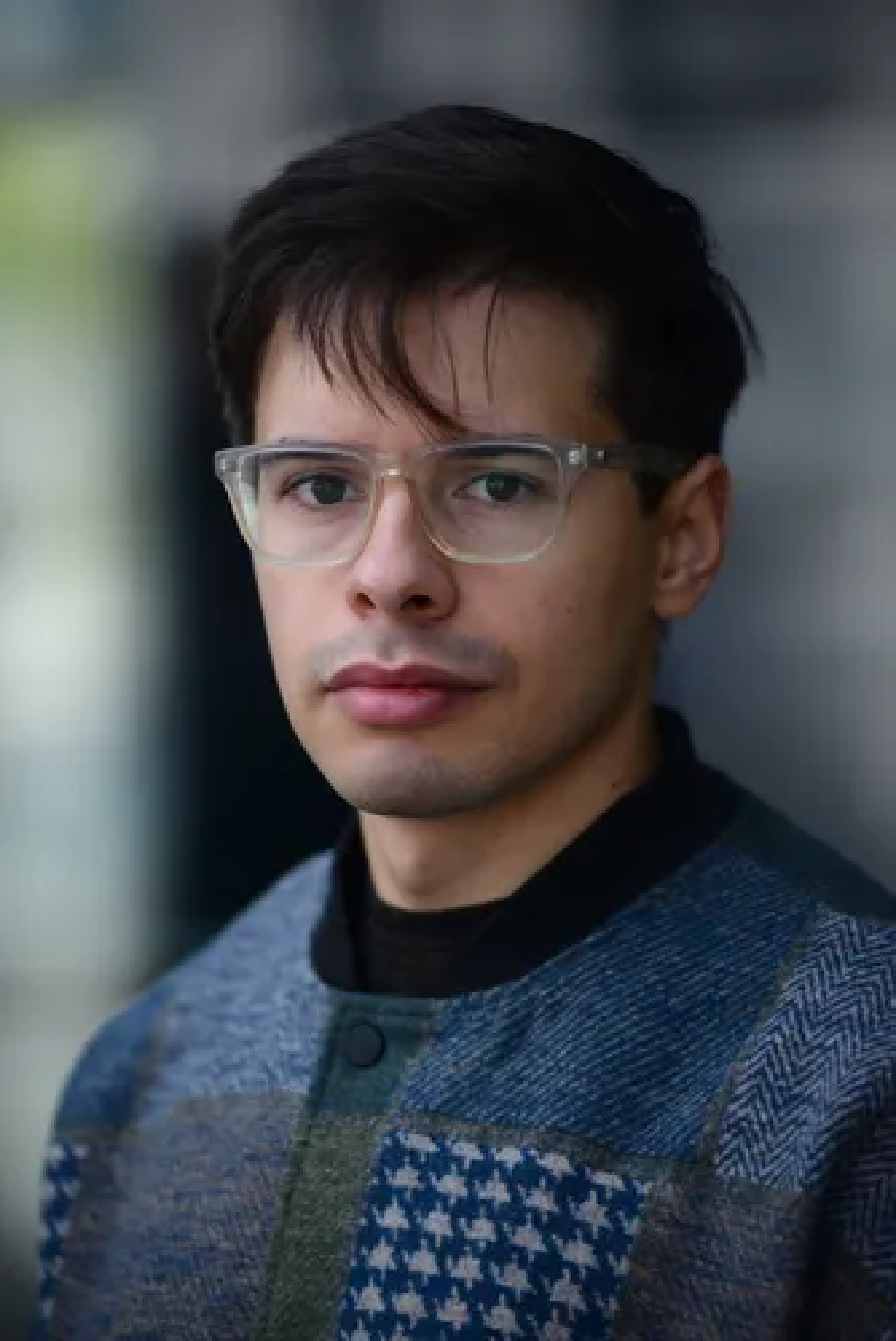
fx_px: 6337
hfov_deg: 8.1
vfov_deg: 12.1
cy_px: 670
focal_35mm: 170
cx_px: 448
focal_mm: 170
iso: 400
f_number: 2.8
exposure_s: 1/2500
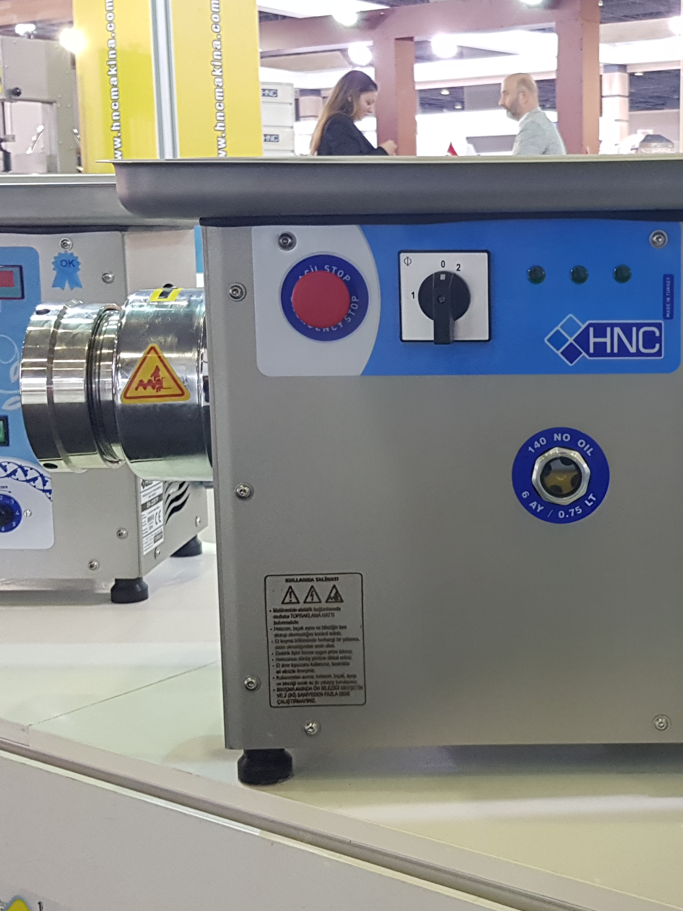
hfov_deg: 38.9
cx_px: 563
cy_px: 453
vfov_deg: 52.6
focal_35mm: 35
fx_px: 921
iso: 200
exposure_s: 1/50
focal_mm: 4.3
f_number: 1.7
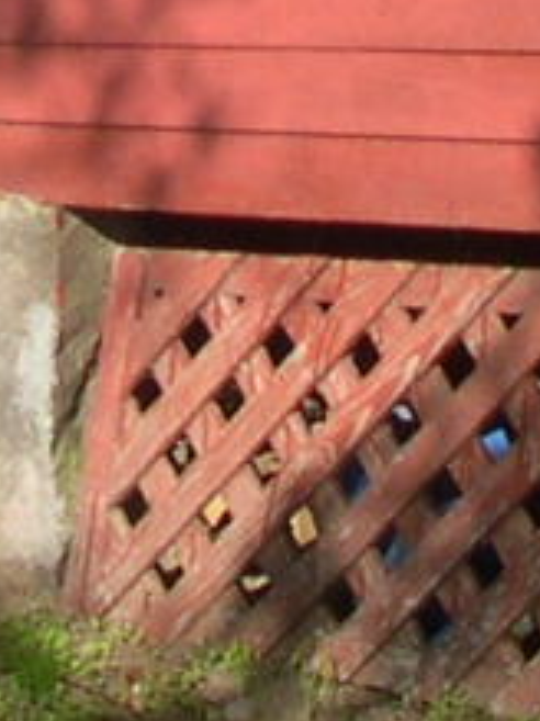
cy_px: -774
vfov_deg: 6.9
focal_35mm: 278
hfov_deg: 5.3
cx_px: -135
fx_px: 5788
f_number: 7.6
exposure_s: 1/109
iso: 100
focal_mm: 8
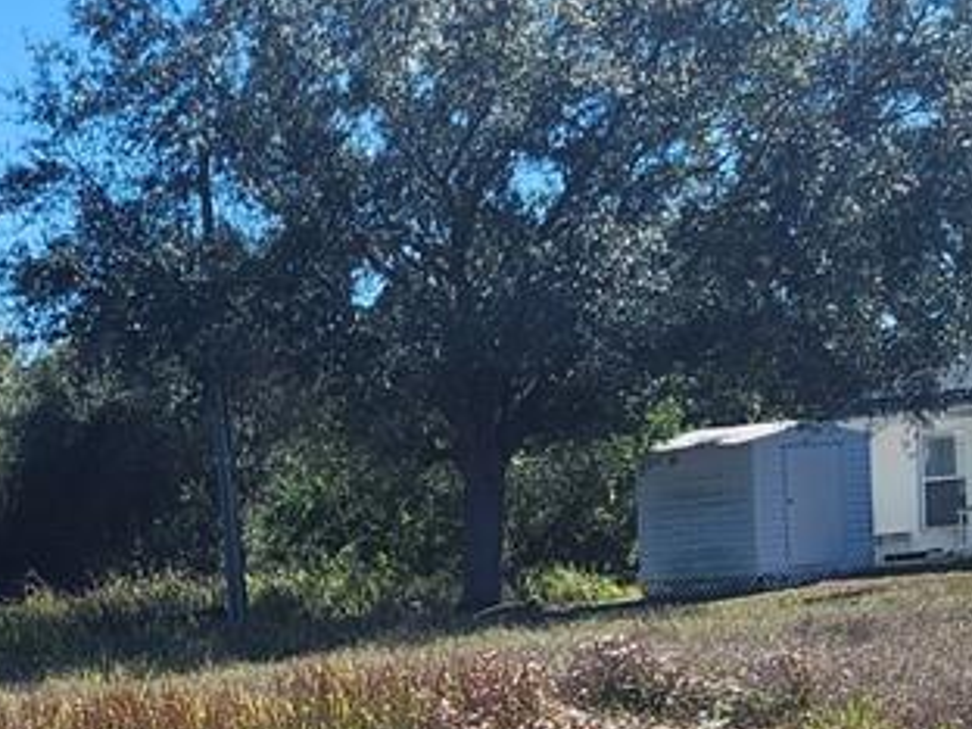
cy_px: 897
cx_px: -299
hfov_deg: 15.8
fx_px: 3313
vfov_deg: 12.2
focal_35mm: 118
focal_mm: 5.54
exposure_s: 1/1695
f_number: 1.8
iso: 25
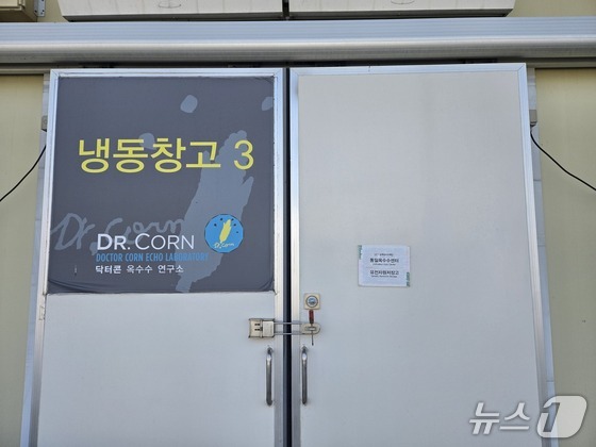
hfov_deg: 73.9
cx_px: 298
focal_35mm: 23
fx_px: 396
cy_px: 224
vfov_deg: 58.9
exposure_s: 1/2060
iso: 80
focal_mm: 5.4
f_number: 1.8
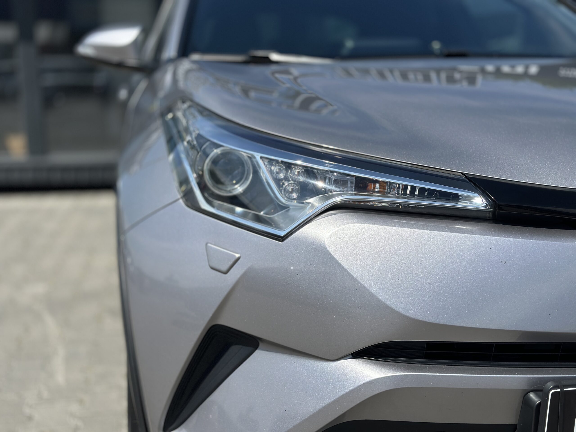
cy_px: 216
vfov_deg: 30.3
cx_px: 288
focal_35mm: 48
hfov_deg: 39.7
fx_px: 799
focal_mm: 6.86
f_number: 1.78
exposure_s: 1/10870
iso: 100
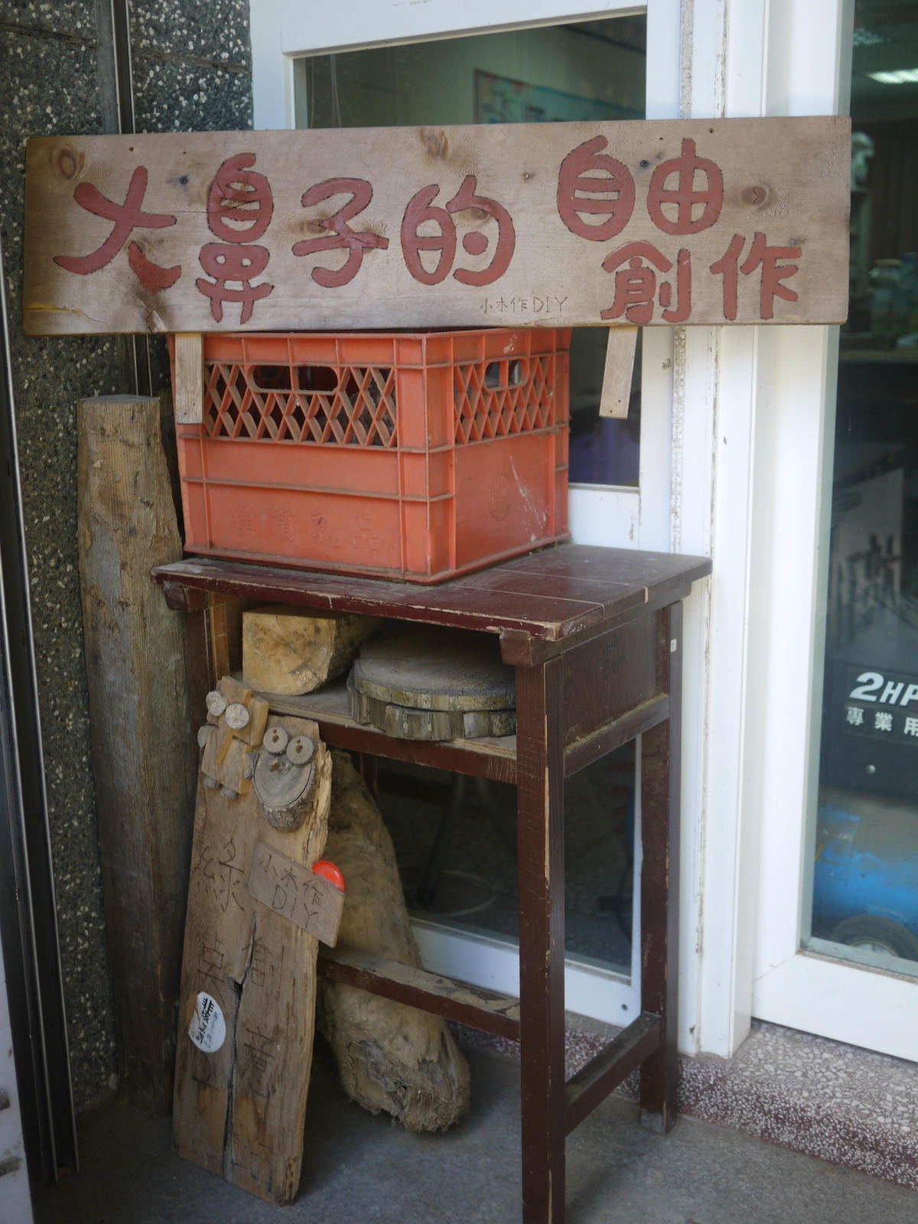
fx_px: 1414
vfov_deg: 46.8
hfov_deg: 36.0
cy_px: 612
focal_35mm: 40
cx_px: 459
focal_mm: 20
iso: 160
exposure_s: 1/200
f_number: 1.7
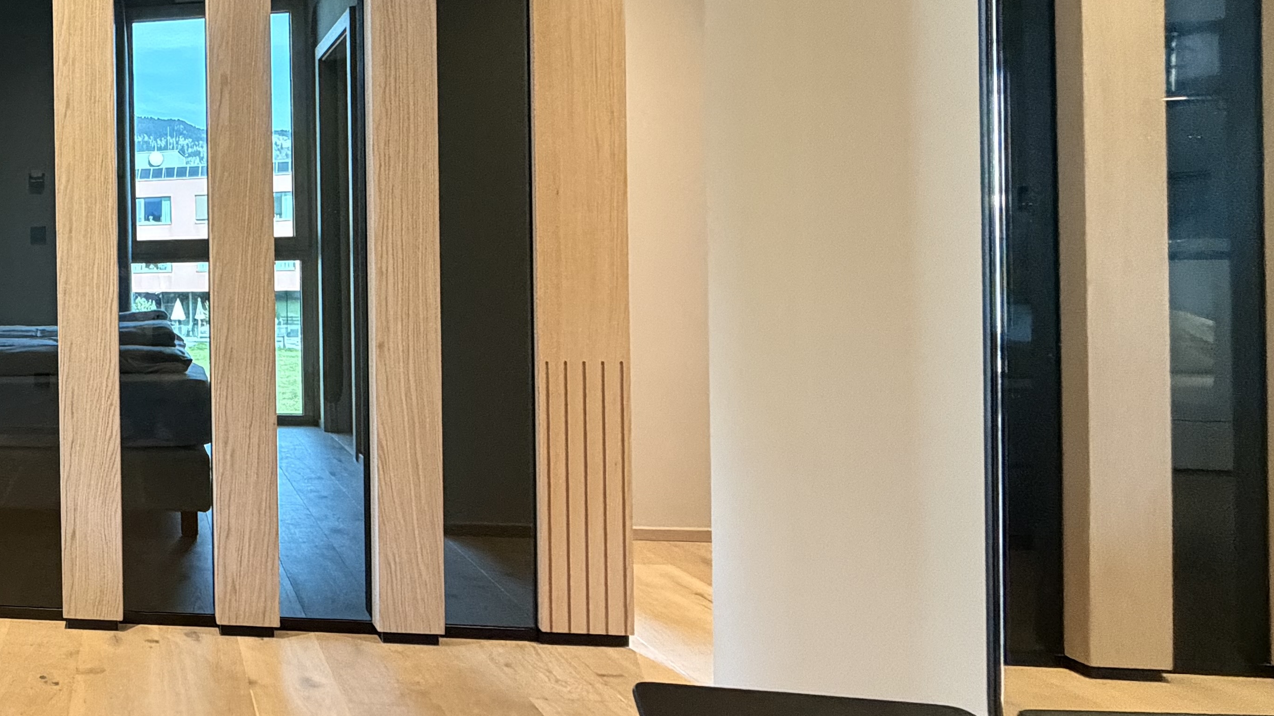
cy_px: 273
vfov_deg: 36.5
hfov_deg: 47.8
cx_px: -61
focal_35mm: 32
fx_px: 1081
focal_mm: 2.22
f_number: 2.2
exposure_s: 1/50
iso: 640
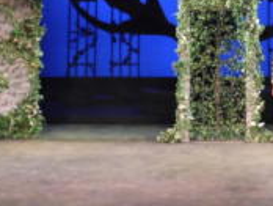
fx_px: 679
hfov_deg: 22.5
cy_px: -15
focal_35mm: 86
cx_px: 206
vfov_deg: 16.7
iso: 1250
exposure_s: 1/15
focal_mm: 5.3
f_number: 3.2
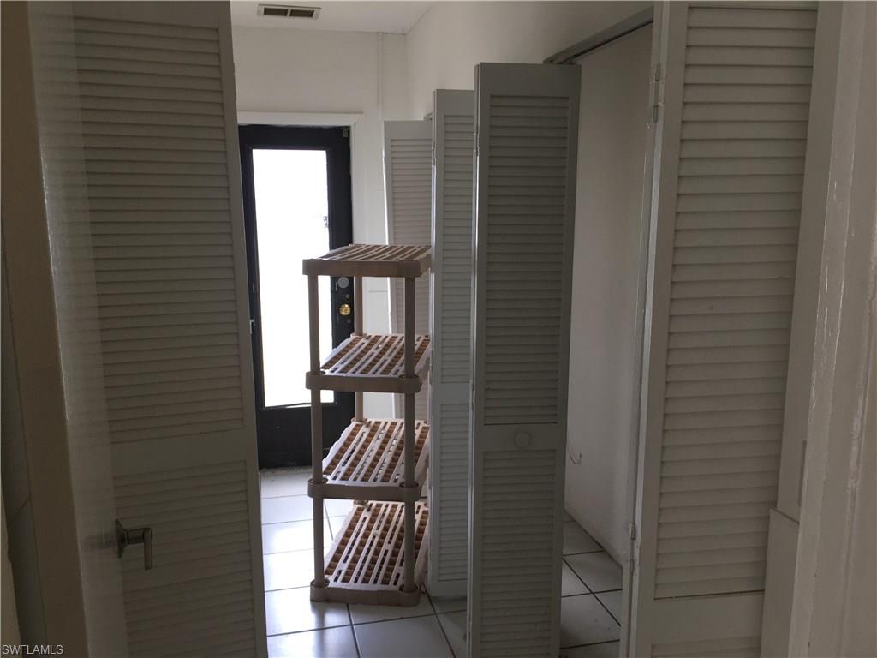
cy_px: 329
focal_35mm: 29
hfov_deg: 61.7
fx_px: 735
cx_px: 438
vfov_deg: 48.2
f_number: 2.2
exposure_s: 1/30
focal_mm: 4.15
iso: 40
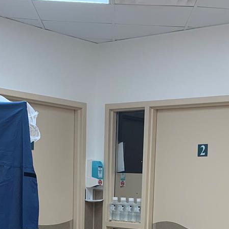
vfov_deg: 19.7
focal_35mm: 82
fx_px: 614
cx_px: 151
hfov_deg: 21.1
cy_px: 285
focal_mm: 4.25
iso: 50
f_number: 1.8
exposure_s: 1/60
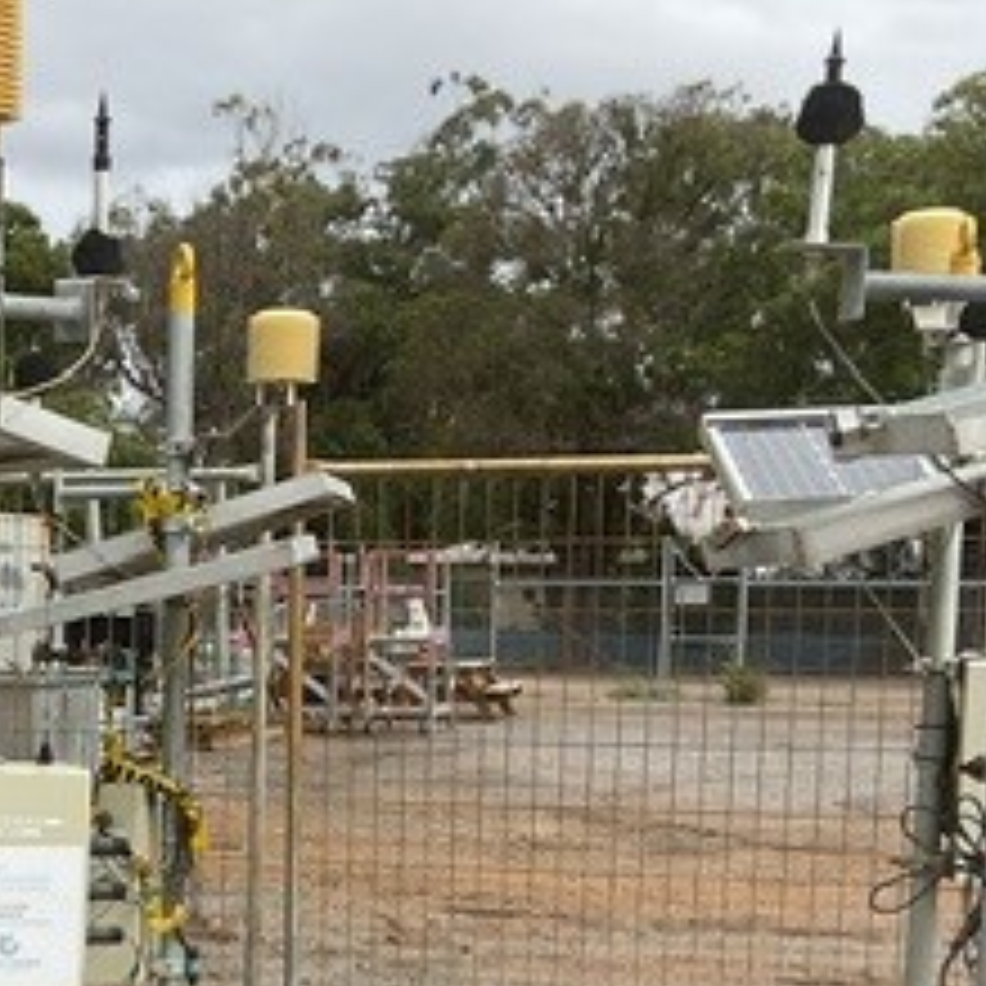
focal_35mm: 75
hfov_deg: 22.1
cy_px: 923
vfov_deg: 22.4
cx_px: -18
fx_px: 2417
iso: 16
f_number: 1.8
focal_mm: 3
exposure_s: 1/1730
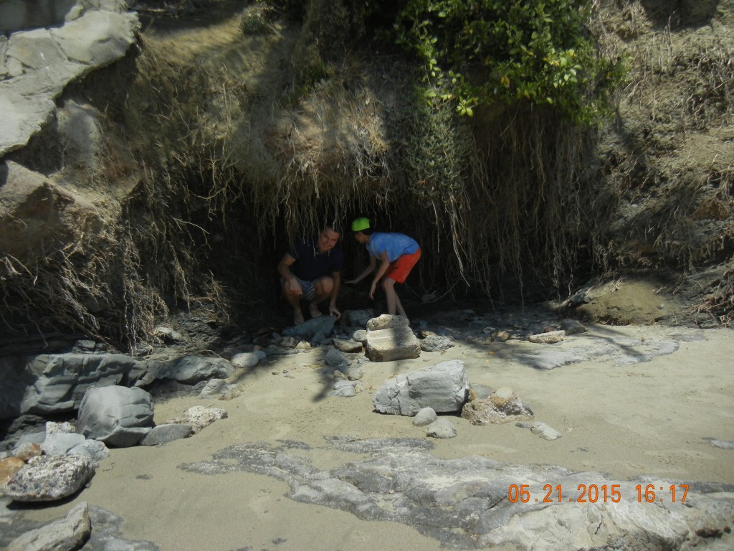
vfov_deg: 46.8
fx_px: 636
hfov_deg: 60.0
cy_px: 276
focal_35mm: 30
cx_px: 367
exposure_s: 1/505
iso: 160
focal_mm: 5.4
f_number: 7
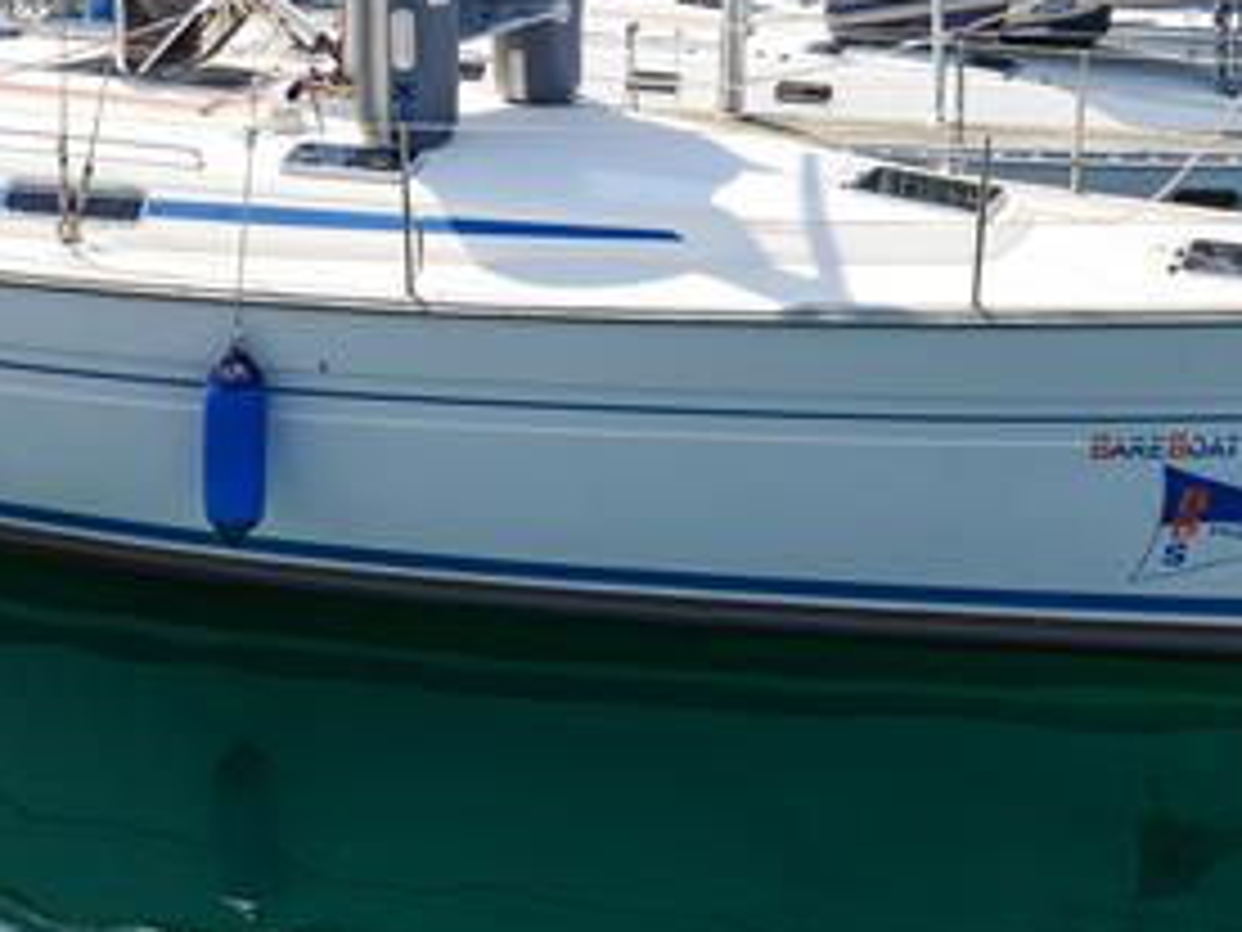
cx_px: 547
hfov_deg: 39.6
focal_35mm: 48
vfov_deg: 28.8
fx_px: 1722
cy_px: 50
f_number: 13
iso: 640
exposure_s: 1/640
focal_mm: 23
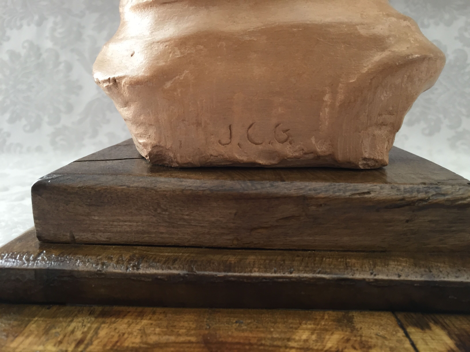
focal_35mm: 29
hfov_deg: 61.7
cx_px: 235
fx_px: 394
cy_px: 176
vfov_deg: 48.2
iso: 100
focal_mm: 4.15
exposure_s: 1/33
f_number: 2.2
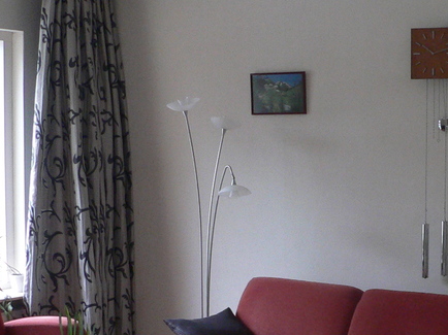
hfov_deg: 21.7
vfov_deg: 17.3
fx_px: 1099
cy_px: 239
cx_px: 504
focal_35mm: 85
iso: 200
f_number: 2.8
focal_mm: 6
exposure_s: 1/25
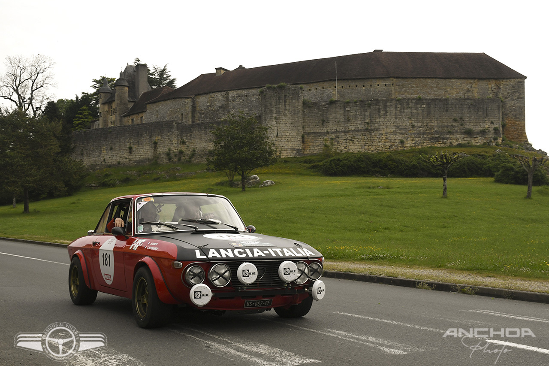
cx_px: 274
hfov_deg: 43.6
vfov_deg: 29.9
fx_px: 686
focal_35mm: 45
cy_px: 183
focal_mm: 30
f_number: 9
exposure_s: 1/500
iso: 250
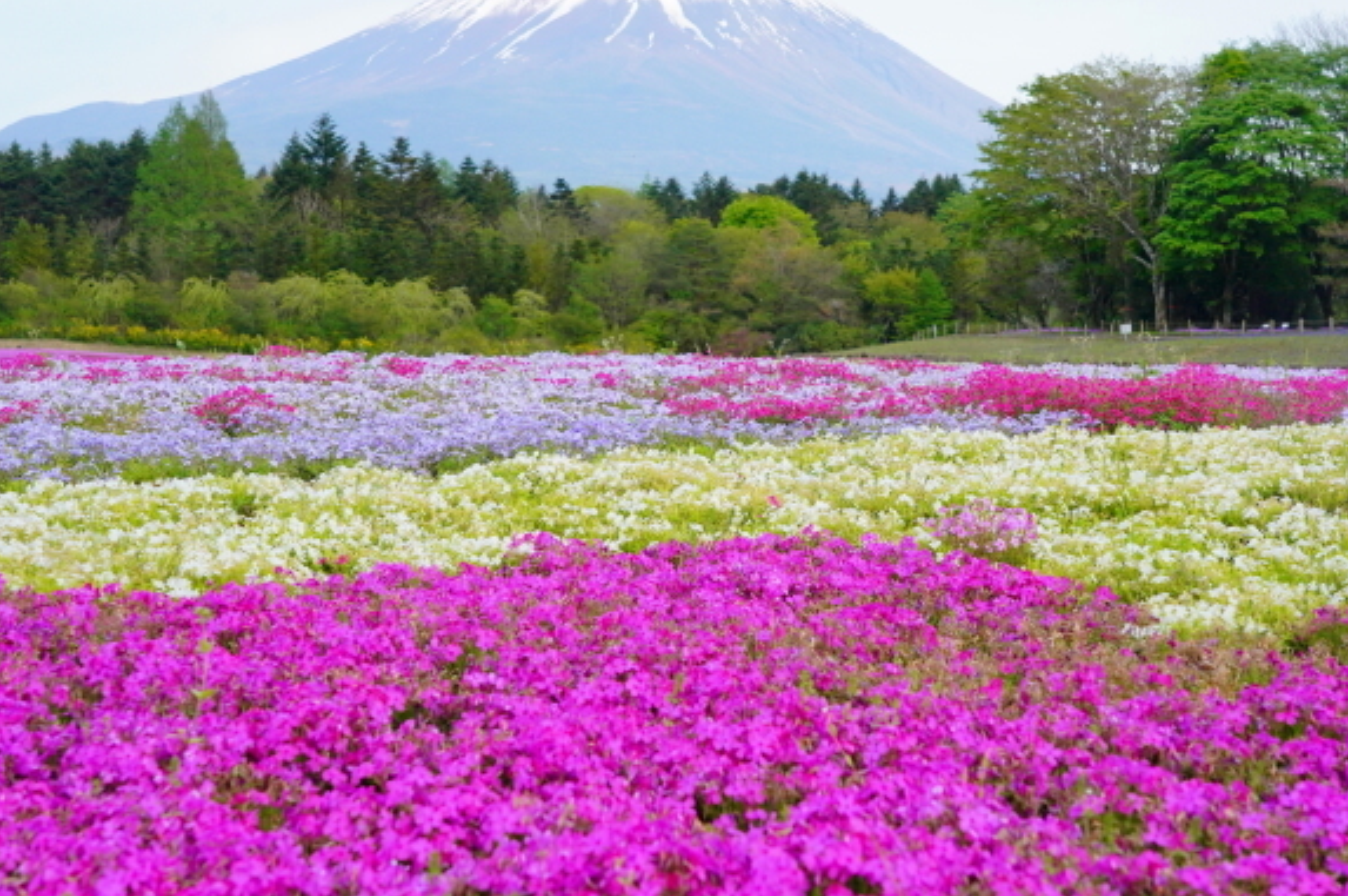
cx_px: 663
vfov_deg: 23.7
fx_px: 2132
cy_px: 407
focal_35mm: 57
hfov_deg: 35.1
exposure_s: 1/1250
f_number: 8
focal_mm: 48
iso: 3200
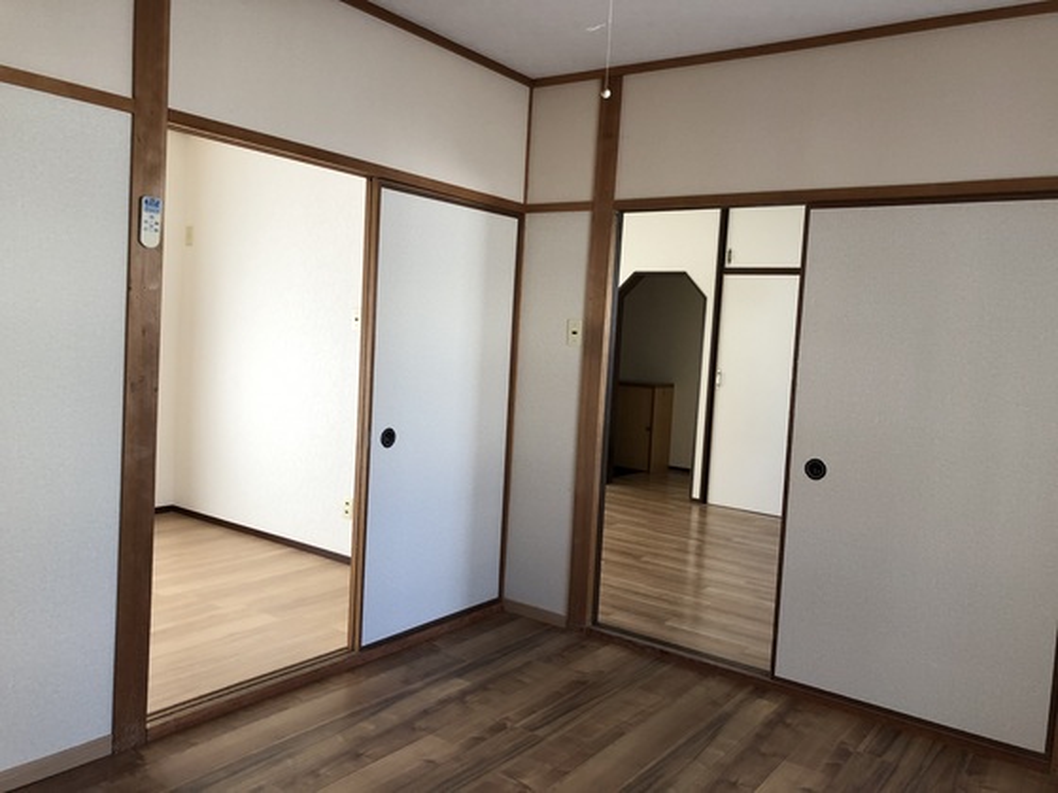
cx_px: 529
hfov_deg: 63.4
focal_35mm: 28
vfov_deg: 49.7
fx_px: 856
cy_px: 396
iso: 32
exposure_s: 1/30
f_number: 1.8
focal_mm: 3.99
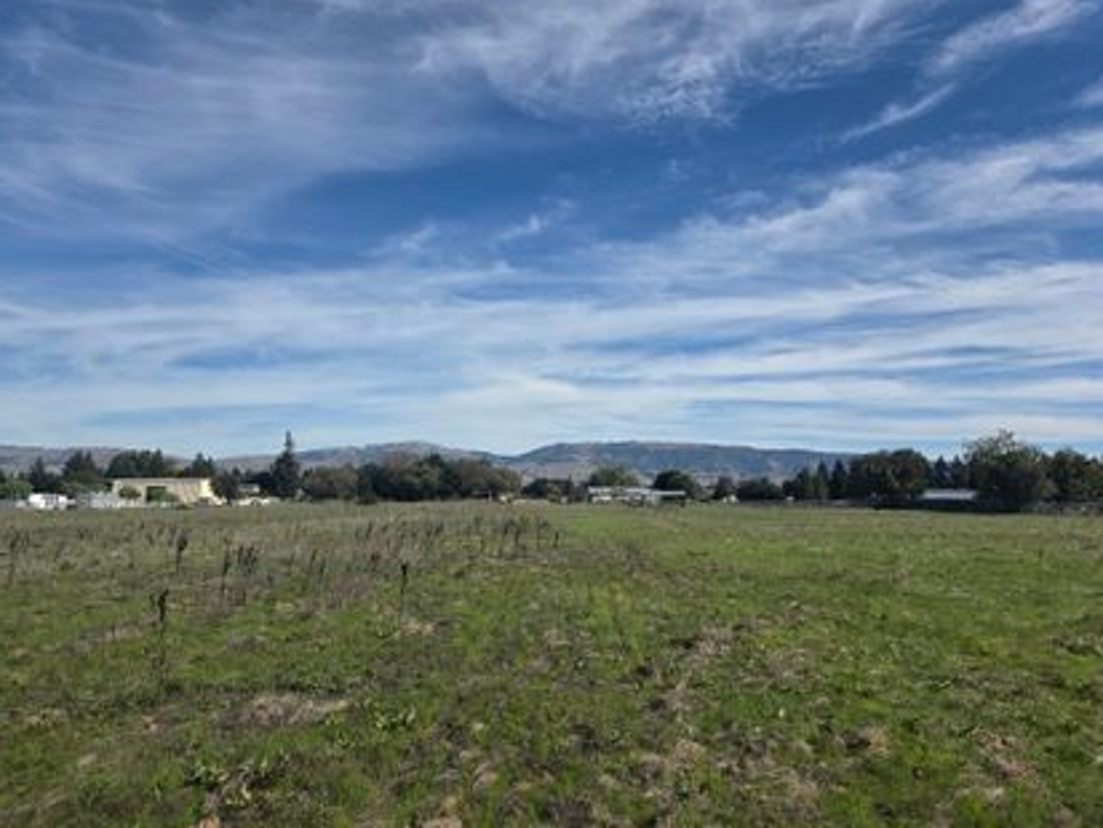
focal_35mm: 24
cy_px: 405
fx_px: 765
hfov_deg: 71.6
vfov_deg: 56.8
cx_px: 546
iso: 80
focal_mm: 5.4
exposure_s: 1/7891
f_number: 1.8
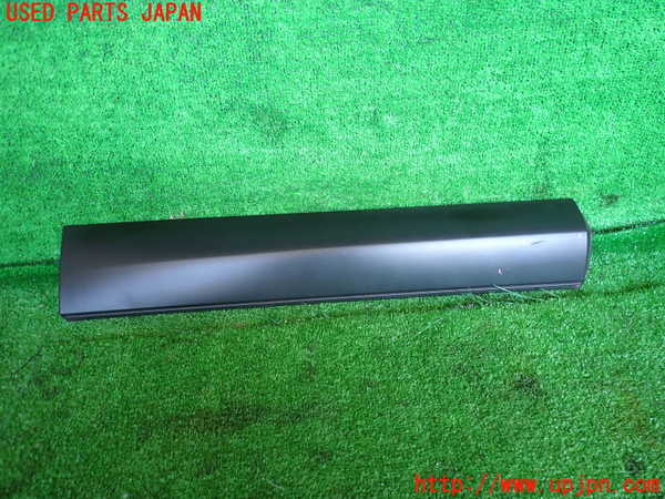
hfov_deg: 69.4
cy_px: 250
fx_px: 480
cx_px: 332
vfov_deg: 54.9
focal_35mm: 25
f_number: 2
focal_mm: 4.5
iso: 200
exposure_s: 1/60
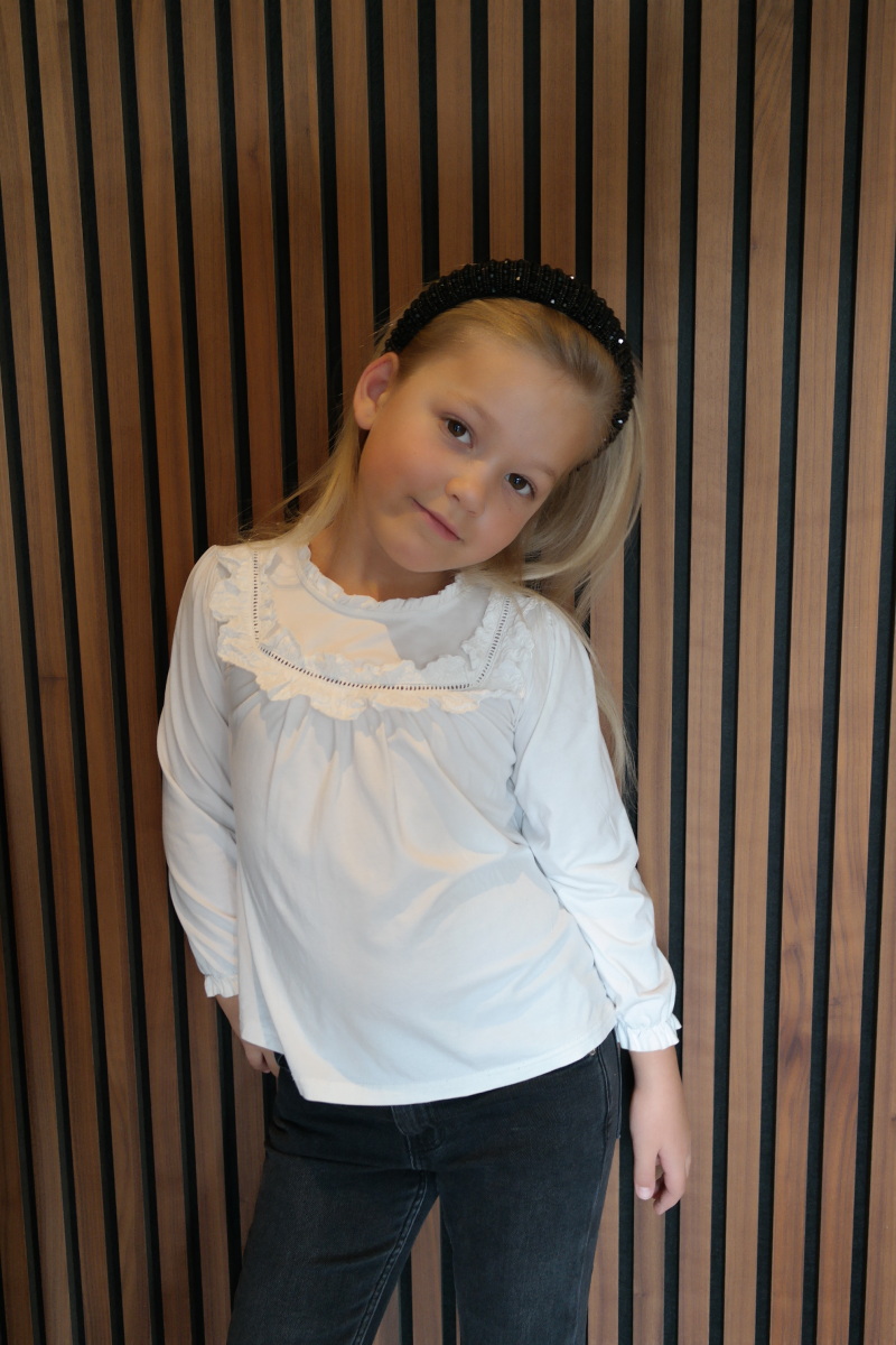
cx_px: 448
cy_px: 672
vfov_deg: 61.9
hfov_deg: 43.6
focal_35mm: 30
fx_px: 1120
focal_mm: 20
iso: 400
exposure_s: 1/15
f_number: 3.5
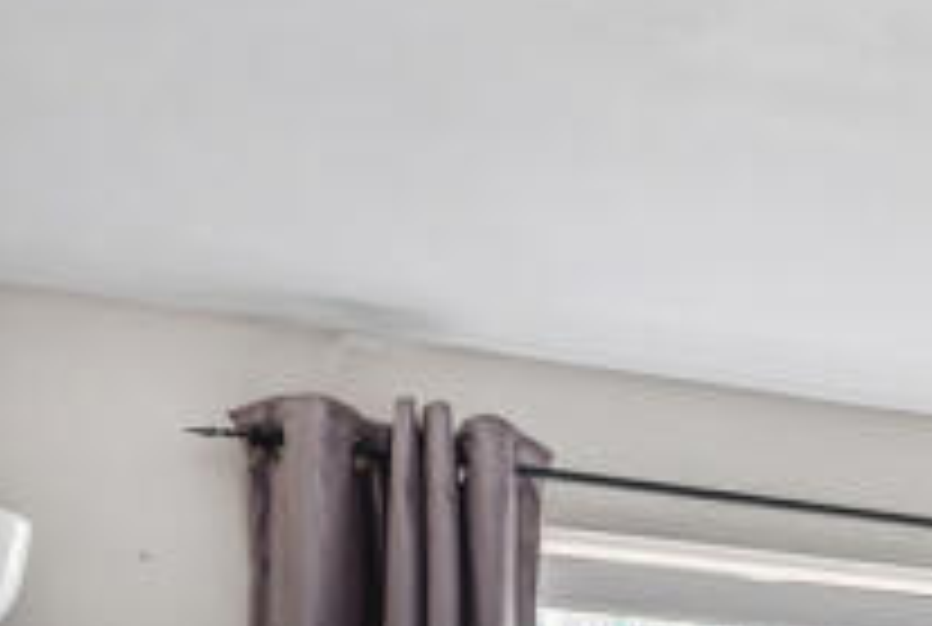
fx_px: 2050
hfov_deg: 22.0
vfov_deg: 15.1
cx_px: 1328
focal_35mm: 79
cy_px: 1117
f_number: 8
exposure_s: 1/13
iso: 100
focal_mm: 16
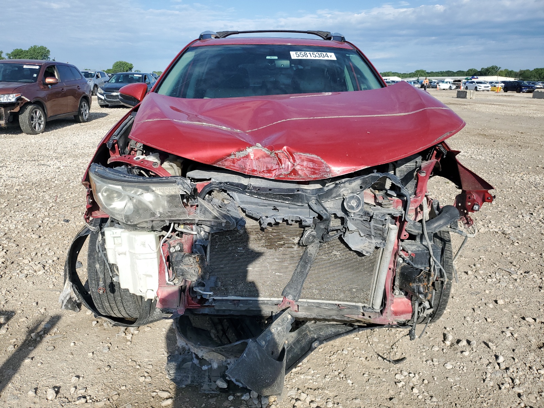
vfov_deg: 53.1
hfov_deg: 67.3
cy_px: 204
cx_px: 272
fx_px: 409
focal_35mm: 26
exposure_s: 1/3333
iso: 50
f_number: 1.5
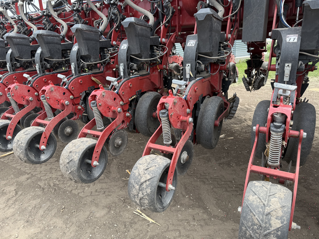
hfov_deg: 71.6
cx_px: 160
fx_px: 221
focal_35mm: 24
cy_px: 120
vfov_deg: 56.8
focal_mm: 6.76
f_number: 1.78
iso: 80
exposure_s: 1/931
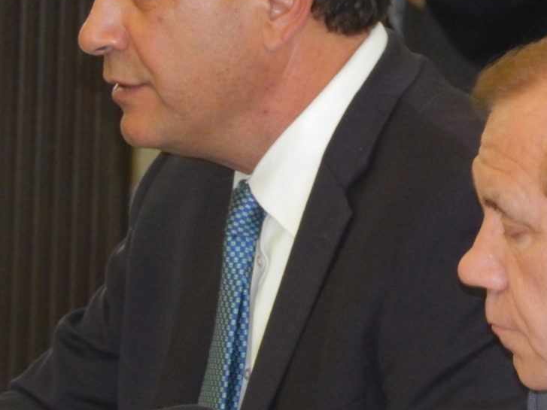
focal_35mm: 493
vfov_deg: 3.0
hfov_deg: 4.0
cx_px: 384
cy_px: 134
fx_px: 7789
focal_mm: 62.2
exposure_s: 1/60
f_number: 5.7
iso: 1400
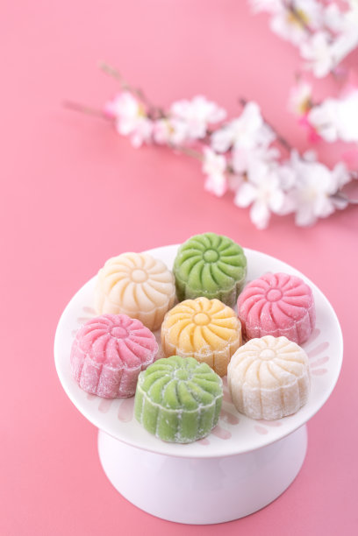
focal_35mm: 75
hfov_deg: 18.2
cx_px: 179
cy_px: 268
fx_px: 1119
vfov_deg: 27.0
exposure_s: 1/60
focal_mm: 75
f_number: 5
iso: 160
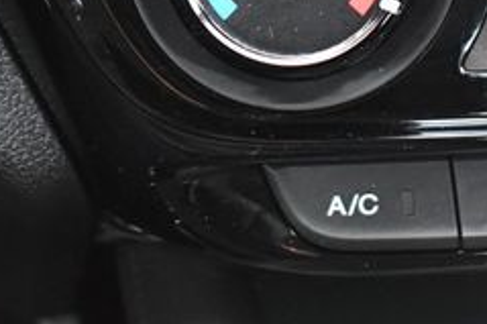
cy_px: -84
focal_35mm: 139
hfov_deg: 14.3
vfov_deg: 9.7
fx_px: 1879
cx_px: 591
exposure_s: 1/125
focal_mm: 35
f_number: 4.5
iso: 3200
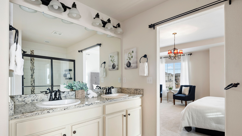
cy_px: 80
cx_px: 120
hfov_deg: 89.6
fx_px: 122
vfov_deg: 58.0
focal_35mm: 19
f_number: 8
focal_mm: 18
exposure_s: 1/1.67
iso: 640
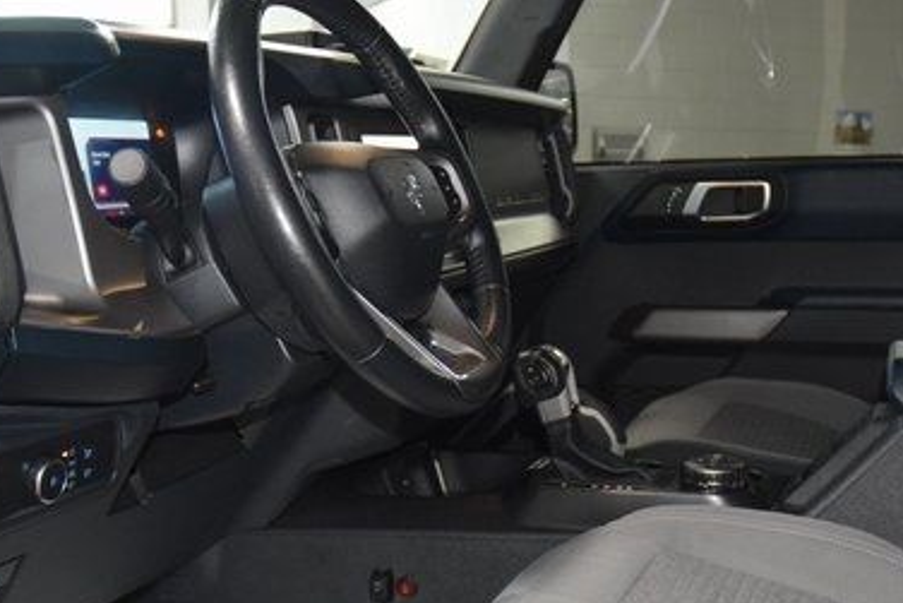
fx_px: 1154
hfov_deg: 42.7
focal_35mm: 46
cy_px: 472
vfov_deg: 28.7
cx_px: 464
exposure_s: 1/80
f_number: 3.5
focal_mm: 18
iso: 2200
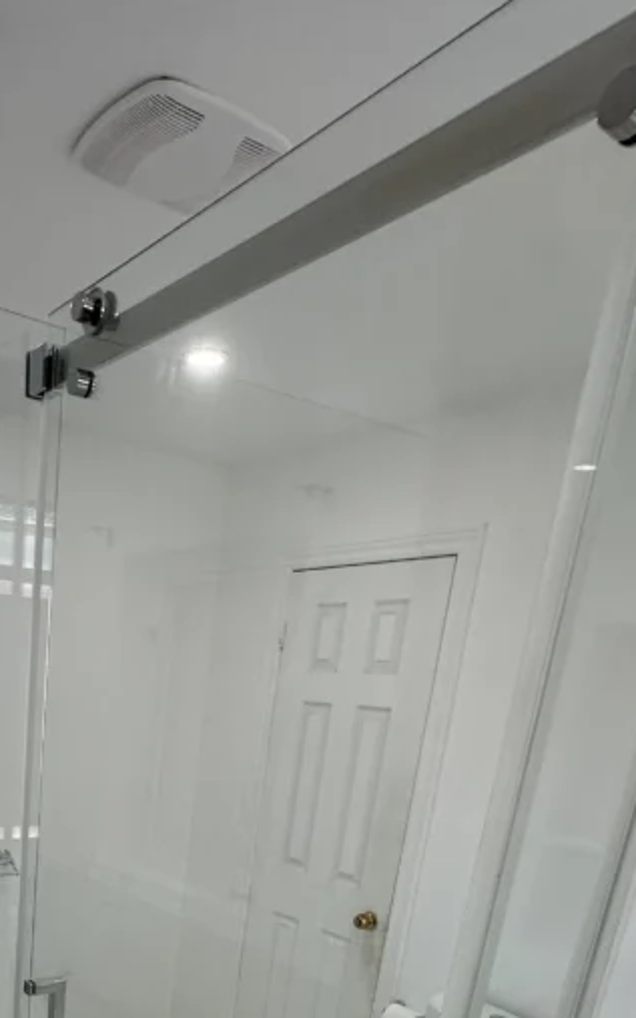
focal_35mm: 30
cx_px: 76
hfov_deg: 39.2
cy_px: 954
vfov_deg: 53.3
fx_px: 832
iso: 50
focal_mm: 2.22
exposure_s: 1/120
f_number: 2.2
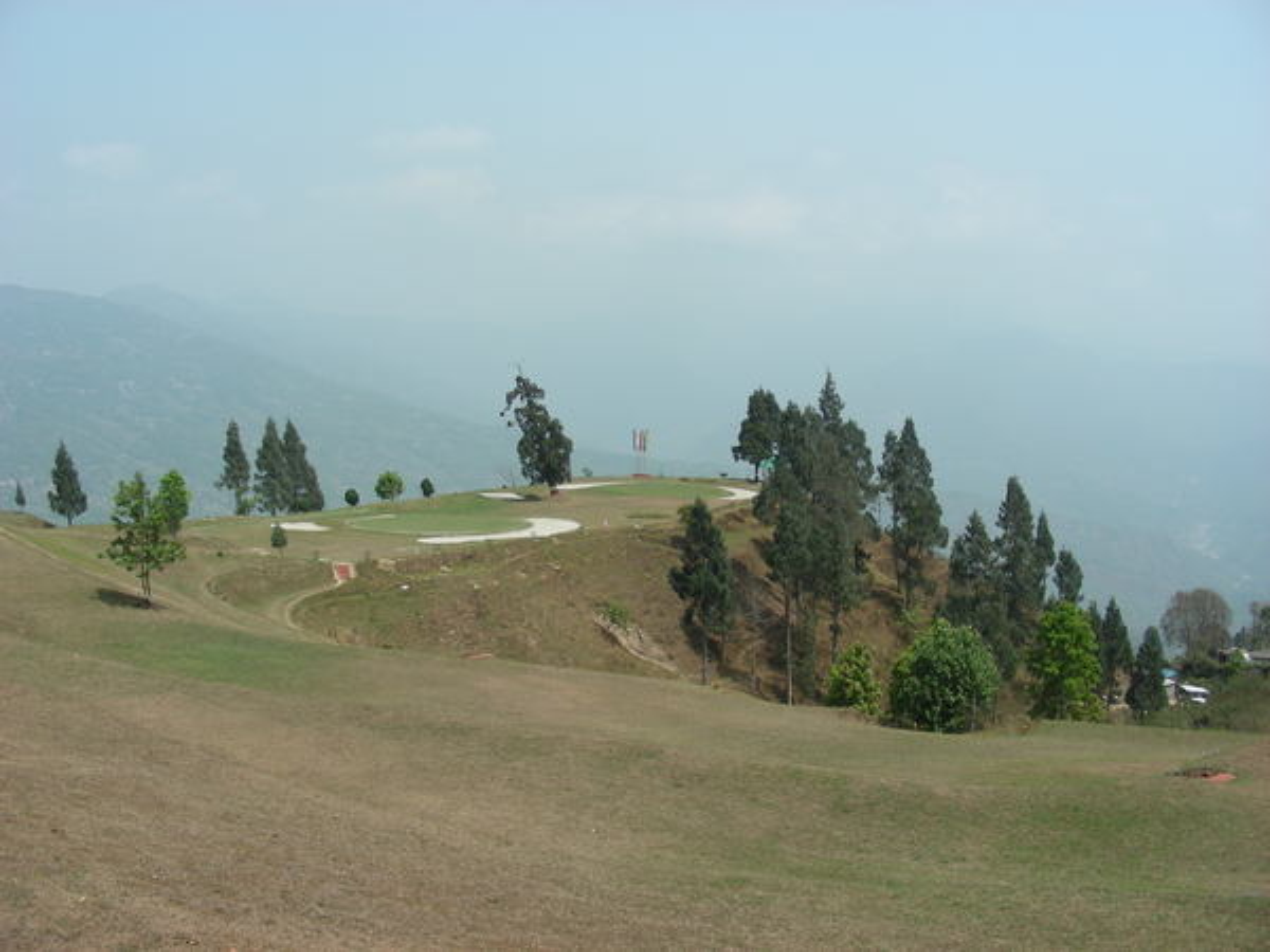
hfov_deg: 49.0
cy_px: 476
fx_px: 1394
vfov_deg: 37.7
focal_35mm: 38
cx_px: 635
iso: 50
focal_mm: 6.3
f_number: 4
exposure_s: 1/372
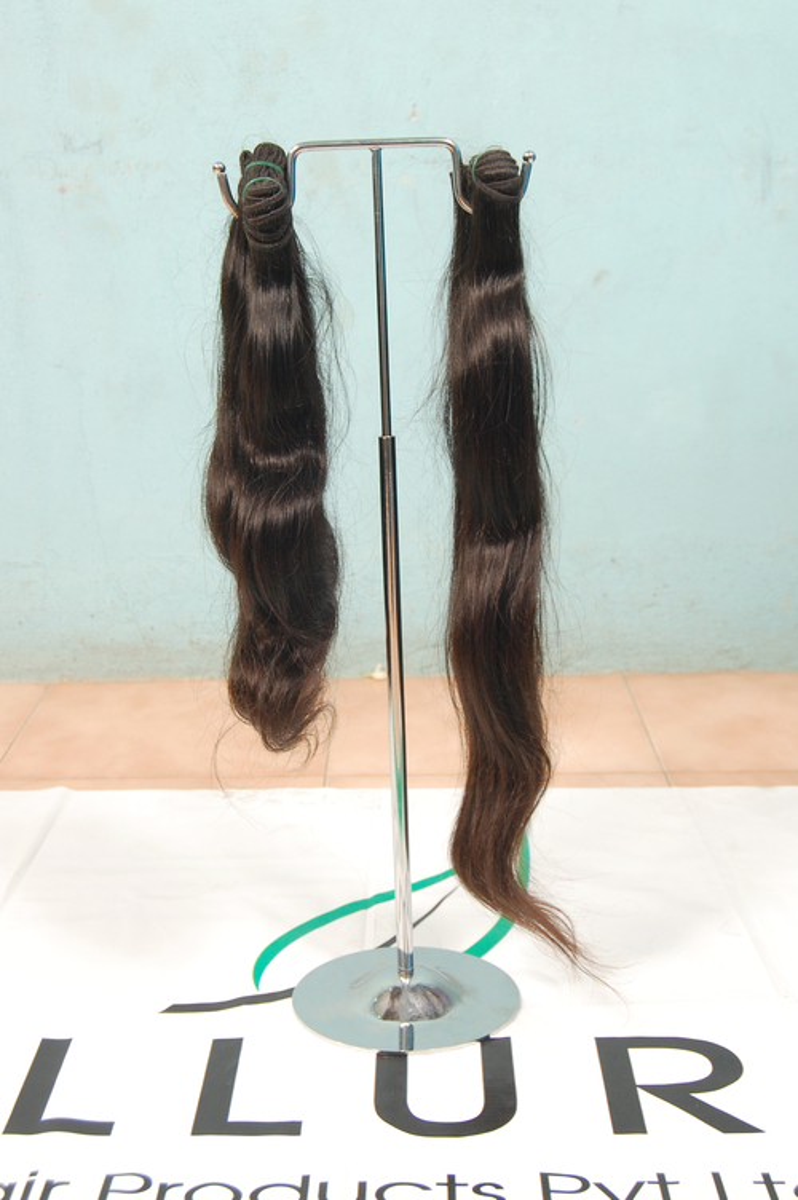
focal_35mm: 46
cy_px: 600
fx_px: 1549
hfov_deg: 28.9
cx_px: 399
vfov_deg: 42.4
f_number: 7.1
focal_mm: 31
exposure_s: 1/125
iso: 400
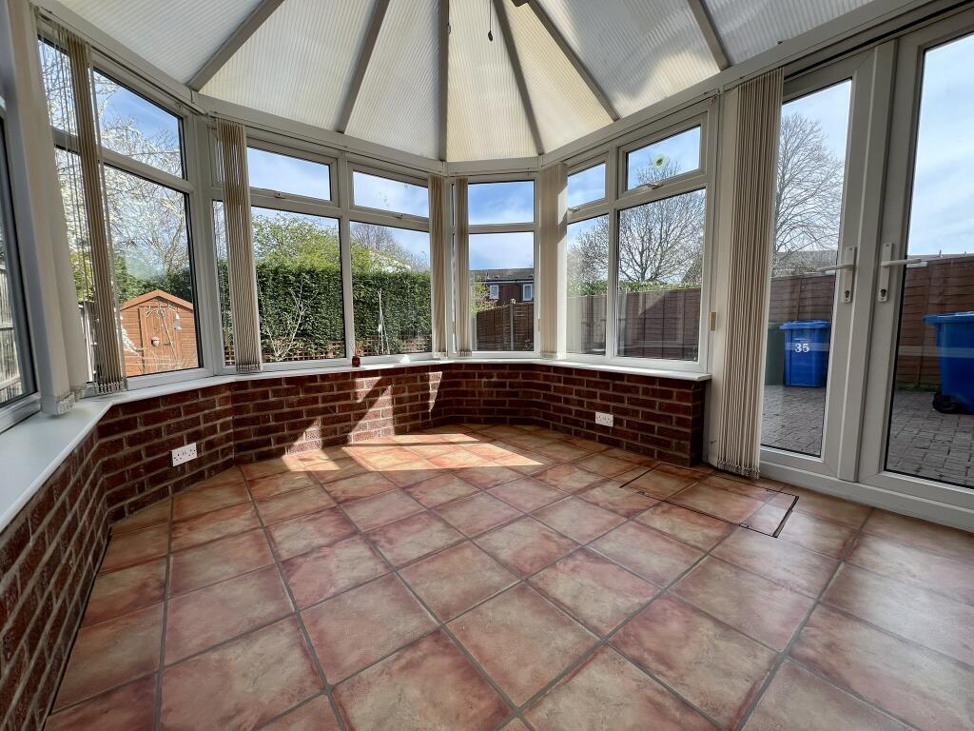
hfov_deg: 106.2
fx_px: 366
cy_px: 366
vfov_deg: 89.9
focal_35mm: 13
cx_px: 487
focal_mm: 1.57
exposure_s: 1/473
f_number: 1.8
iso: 32
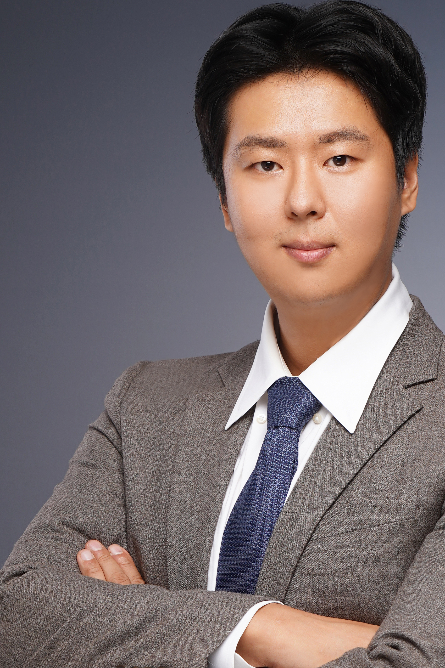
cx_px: 286
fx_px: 2929
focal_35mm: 158
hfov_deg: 8.7
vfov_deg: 13.0
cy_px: 393
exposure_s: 1/125
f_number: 10
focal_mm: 75
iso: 100
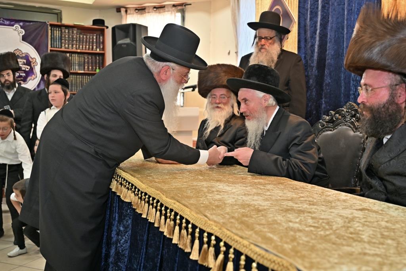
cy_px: 136
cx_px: 203
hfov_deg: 51.9
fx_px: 417
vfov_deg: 36.0
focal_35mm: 37
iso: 500
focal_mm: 37
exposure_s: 1/160
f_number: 4
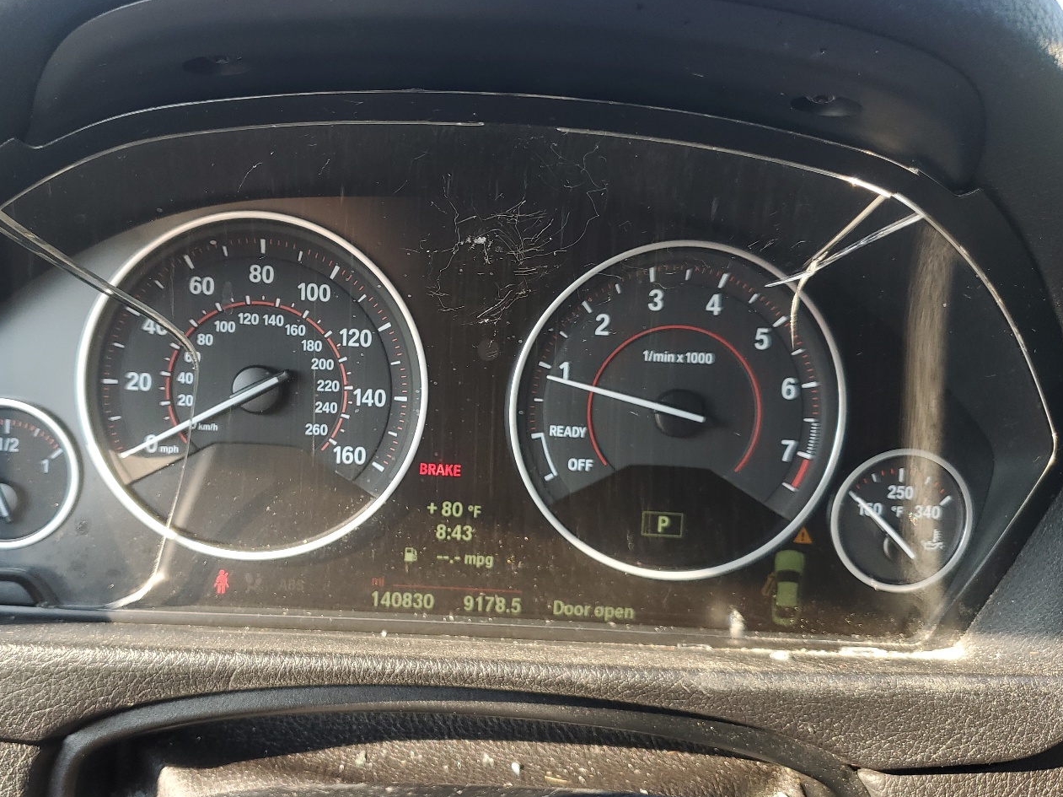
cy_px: 416
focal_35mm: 33
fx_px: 1013
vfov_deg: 42.9
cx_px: 445
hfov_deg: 55.1
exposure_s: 1/189
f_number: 1.5
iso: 50
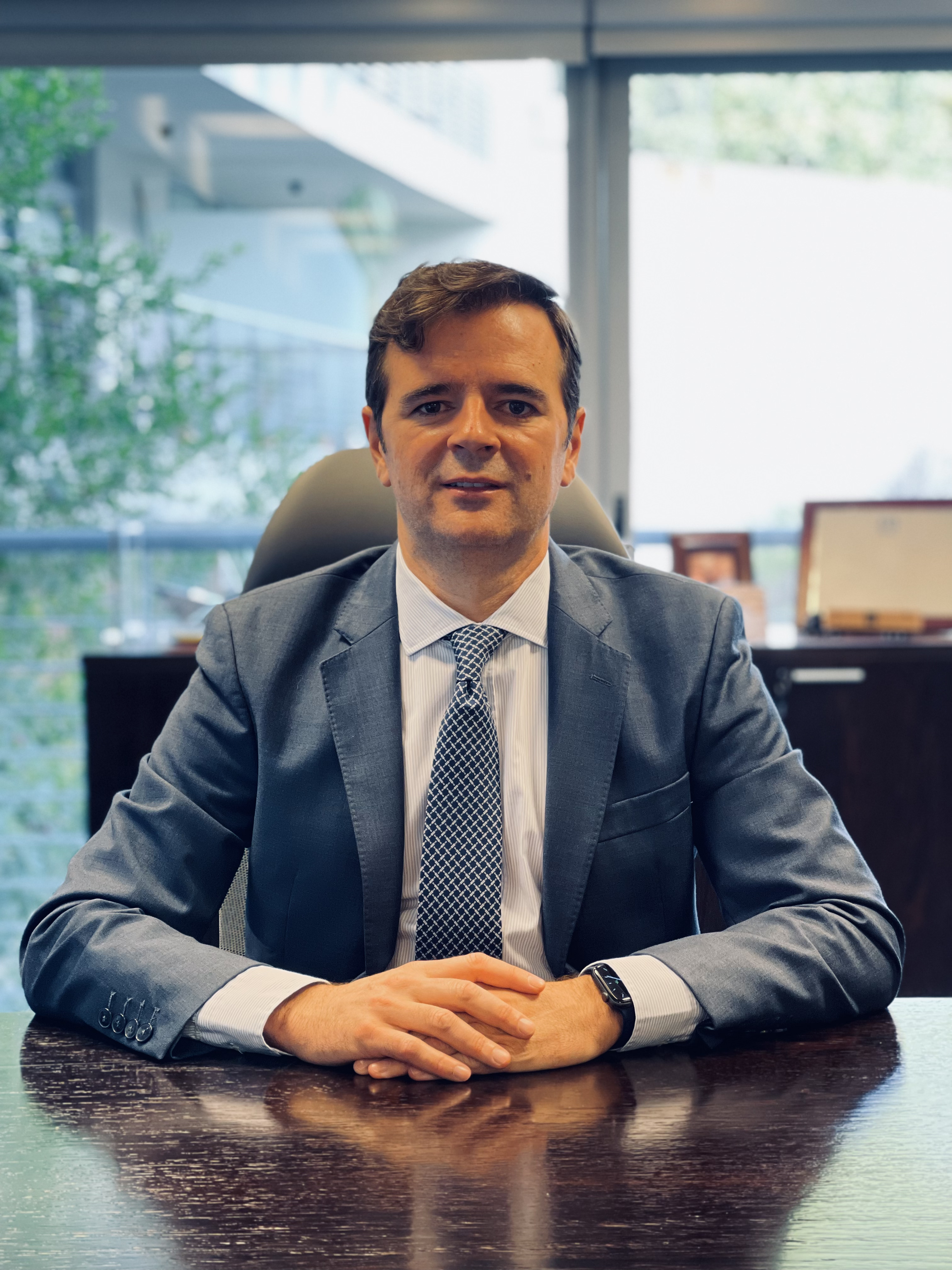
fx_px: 2347
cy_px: 635
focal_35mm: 64
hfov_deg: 22.9
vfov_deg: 30.3
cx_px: 476
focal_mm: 7.5
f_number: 2.2
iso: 160
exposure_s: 1/50
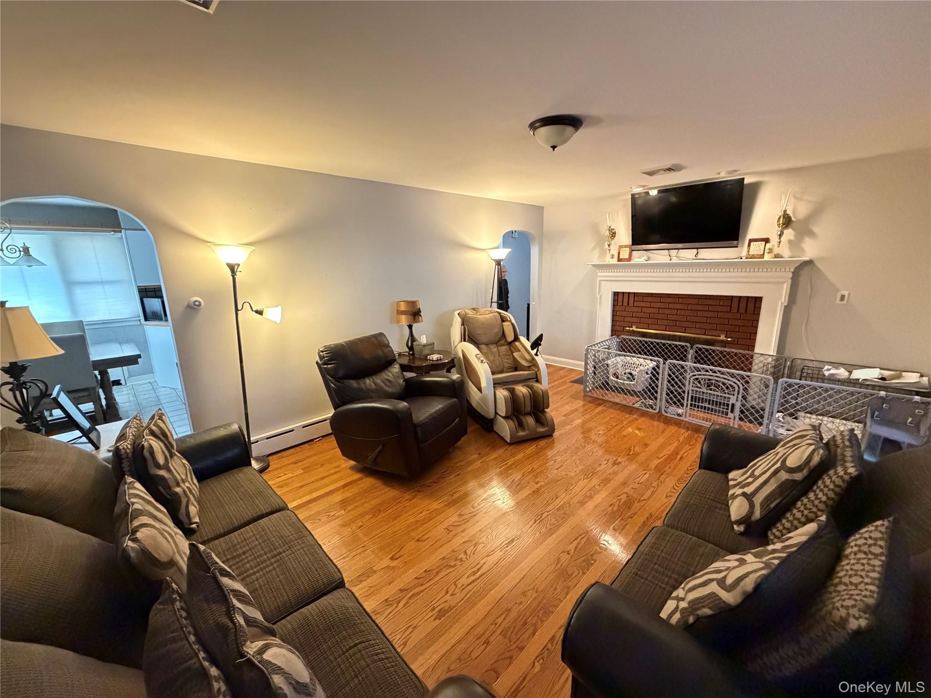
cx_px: 466
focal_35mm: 14
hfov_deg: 102.1
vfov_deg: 85.7
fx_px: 377
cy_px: 349
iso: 1250
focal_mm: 2.22
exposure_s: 1/60
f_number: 2.2
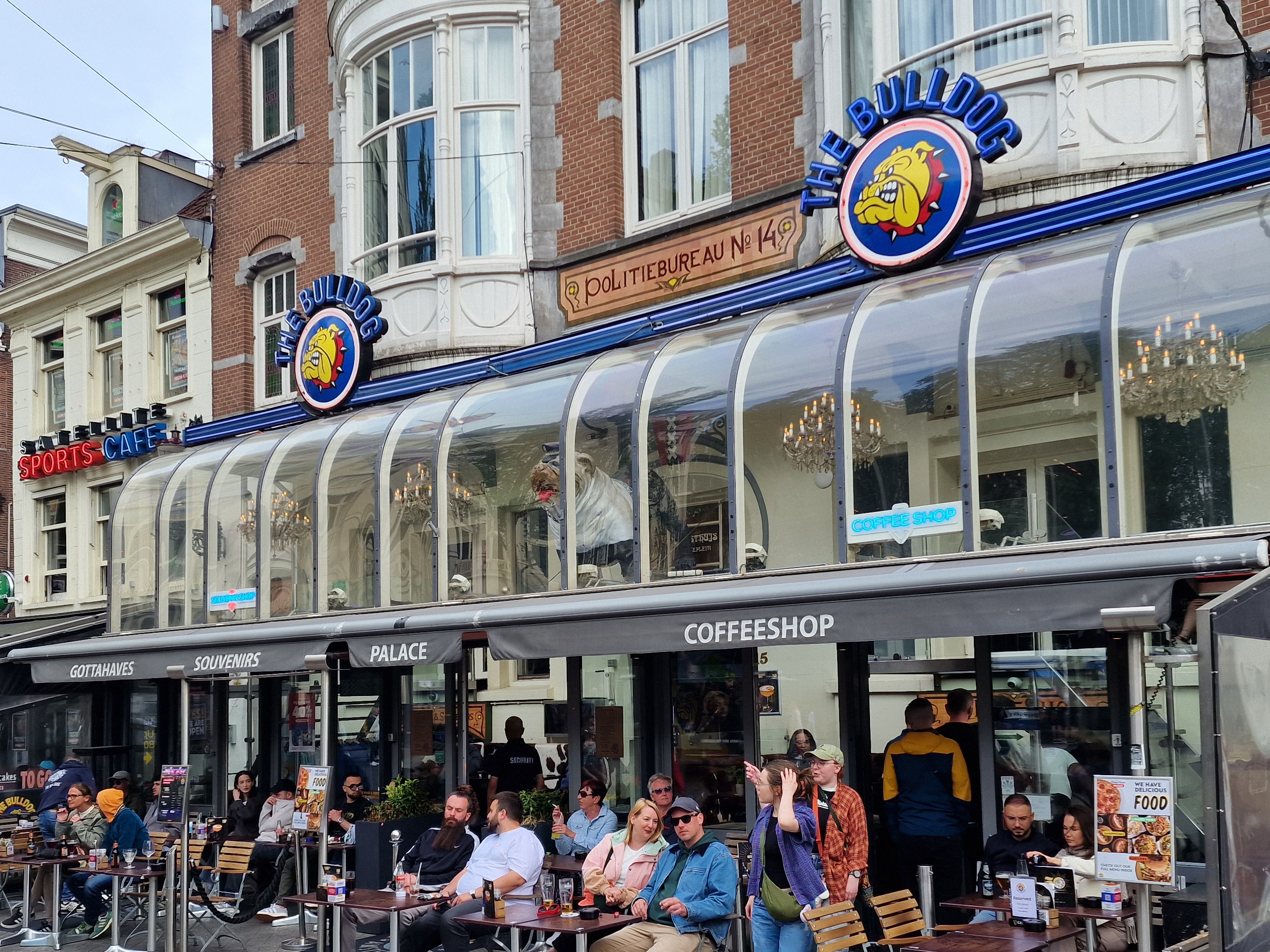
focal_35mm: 35
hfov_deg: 52.6
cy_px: 614
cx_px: 652
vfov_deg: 40.3
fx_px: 1284
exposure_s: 1/355
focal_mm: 6.4
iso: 50
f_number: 1.8
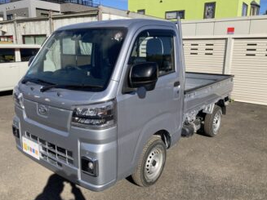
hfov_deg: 60.0
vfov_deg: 46.8
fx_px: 231
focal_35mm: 30
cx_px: 129
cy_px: 104
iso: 20
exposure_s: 1/2404
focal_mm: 3.99
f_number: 1.8
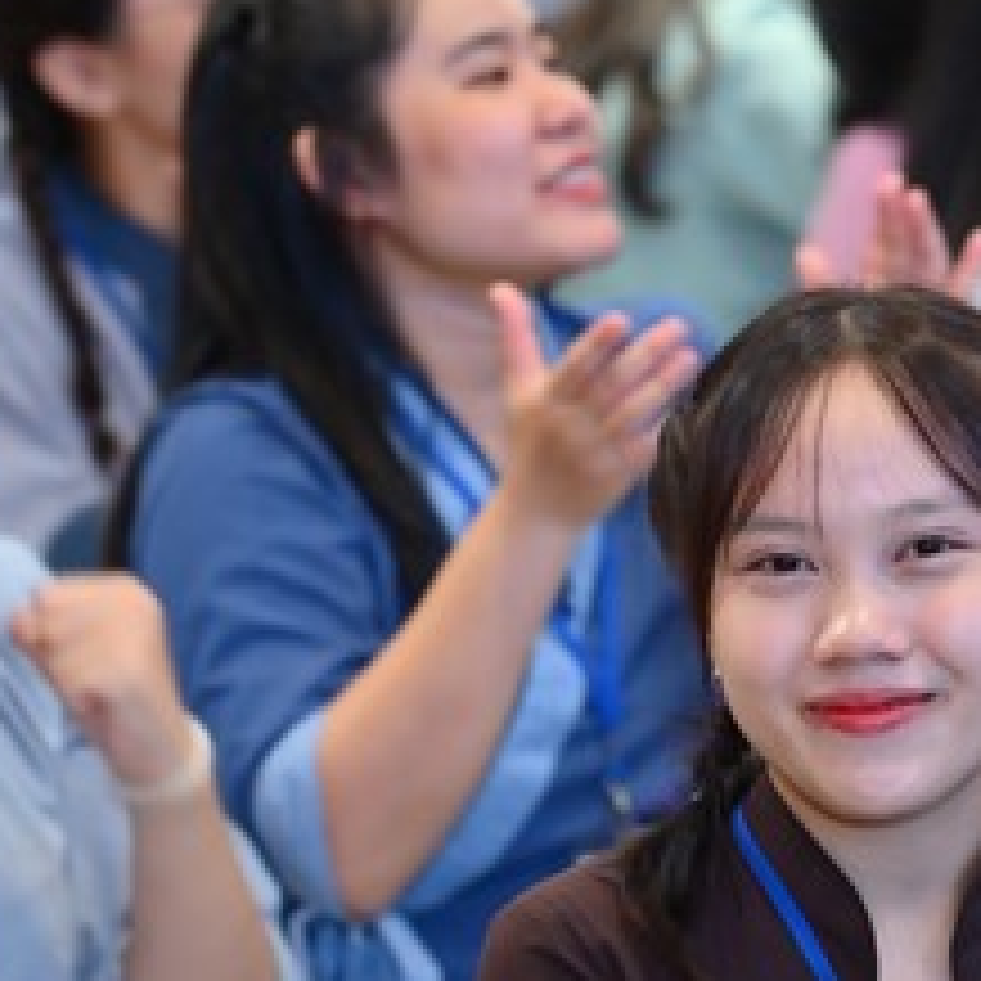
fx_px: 8945
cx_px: 1044
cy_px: 745
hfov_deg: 6.3
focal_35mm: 279
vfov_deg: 6.3
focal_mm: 110
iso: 1000
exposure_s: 1/100
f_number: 3.5
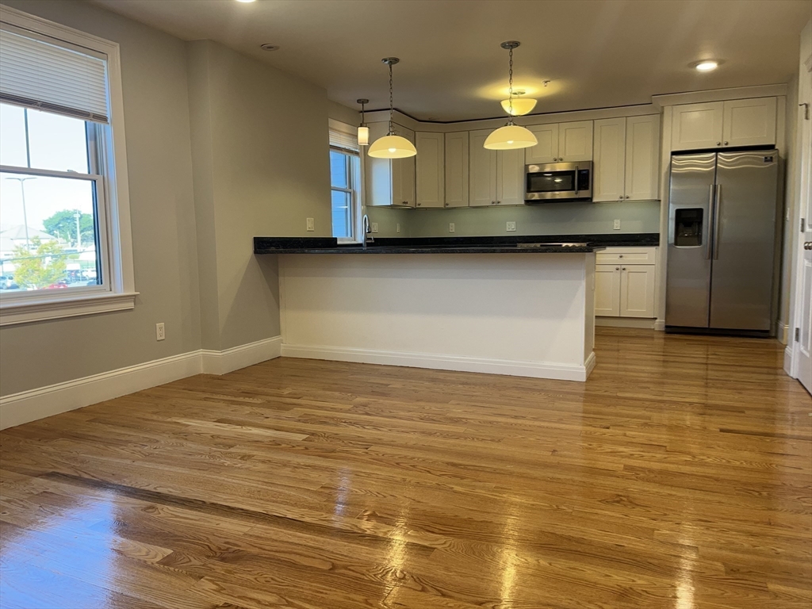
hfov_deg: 67.3
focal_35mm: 26
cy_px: 304
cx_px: 406
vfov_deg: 53.1
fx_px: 610
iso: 64
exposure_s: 1/120
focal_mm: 5.1
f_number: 1.6
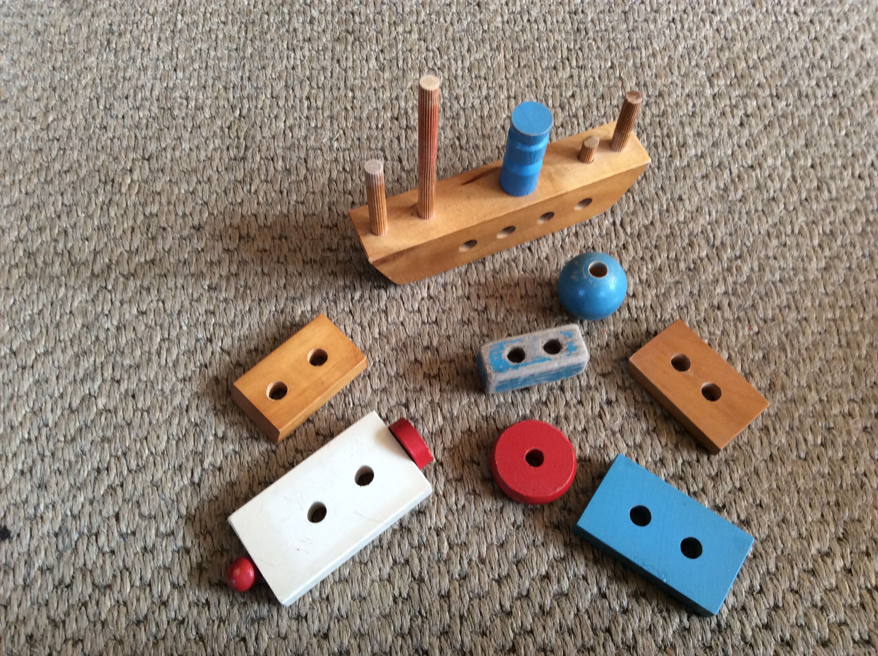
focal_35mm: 32
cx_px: 439
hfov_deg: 56.9
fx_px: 810
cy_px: 328
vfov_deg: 44.1
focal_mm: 3.3
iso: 64
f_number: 2.4
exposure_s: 1/25
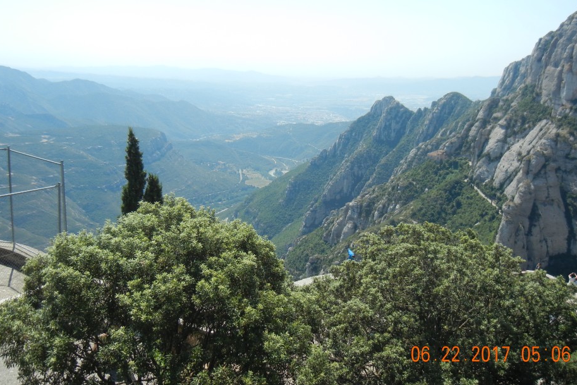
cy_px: 162
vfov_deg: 37.8
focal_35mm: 35
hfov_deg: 54.4
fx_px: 561
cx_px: 286
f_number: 7
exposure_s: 1/296
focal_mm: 5.4
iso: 160
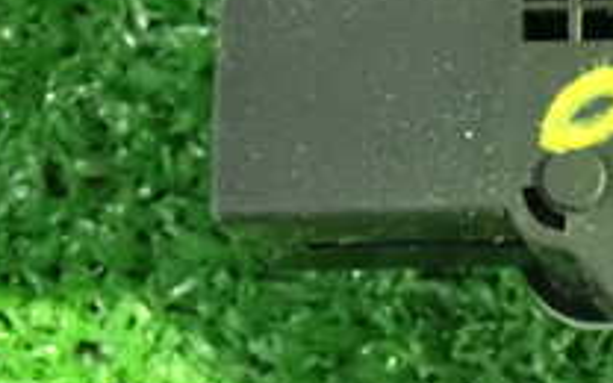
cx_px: 846
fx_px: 2957
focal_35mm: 177
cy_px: -21
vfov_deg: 7.4
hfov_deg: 11.5
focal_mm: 10.35
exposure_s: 1/13
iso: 1600
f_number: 3.5
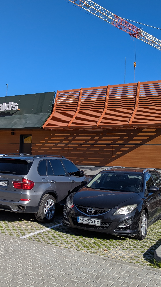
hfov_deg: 28.5
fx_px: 311
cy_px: 135
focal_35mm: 41
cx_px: 36
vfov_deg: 49.4
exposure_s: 1/2179
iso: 39
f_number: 1.85
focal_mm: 6.81
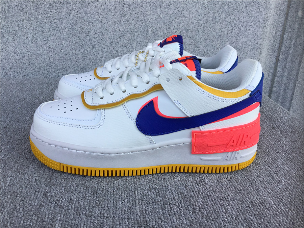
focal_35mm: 31
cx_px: 152
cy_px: 114
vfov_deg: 45.4
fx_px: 272
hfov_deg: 58.4
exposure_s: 1/405
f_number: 2.4
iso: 25
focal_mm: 3.3
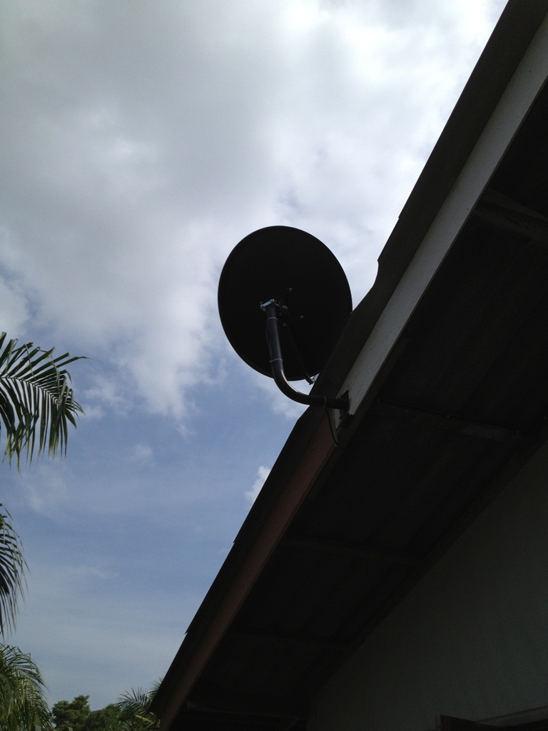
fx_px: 739
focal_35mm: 35
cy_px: 366
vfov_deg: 52.6
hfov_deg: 40.7
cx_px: 274
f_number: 2.4
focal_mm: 4.28
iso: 50
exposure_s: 1/3460
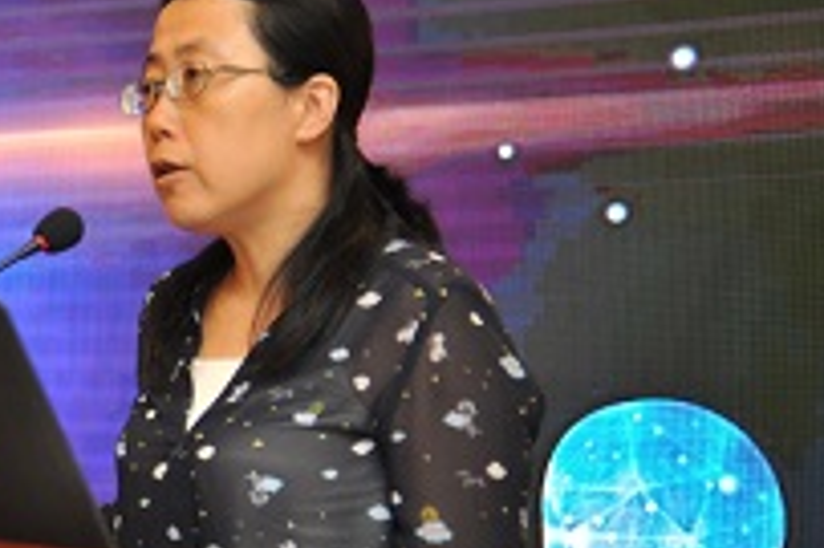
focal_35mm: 153
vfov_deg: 9.0
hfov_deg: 13.1
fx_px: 3499
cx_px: -146
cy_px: 333
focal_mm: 62
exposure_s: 1/160
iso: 1250
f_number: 4
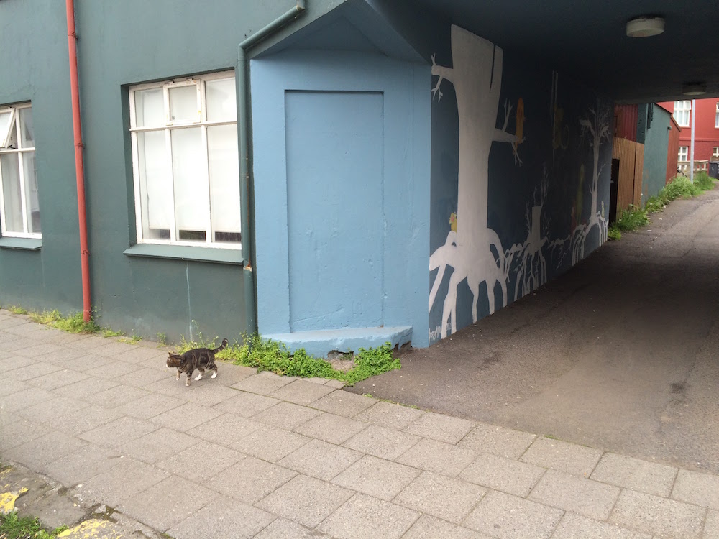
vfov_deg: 48.2
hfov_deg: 61.7
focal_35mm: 29
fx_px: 602
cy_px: 270
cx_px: 360
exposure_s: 1/243
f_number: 2.2
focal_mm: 4.15
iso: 32
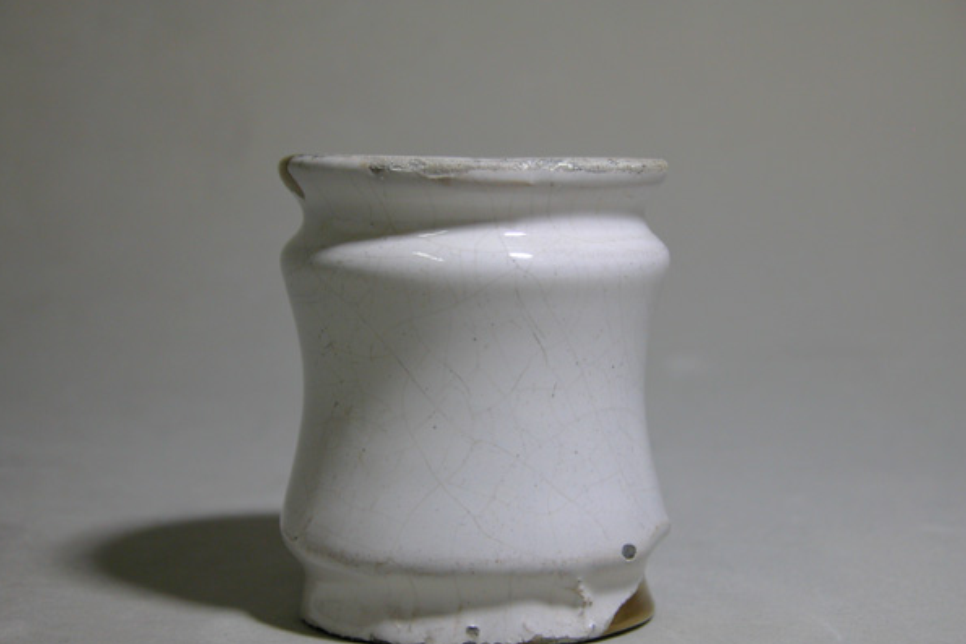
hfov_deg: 23.4
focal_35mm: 87
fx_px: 2335
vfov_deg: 15.7
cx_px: 481
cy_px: 357
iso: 100
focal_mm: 21
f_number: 3.5
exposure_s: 1/35.9
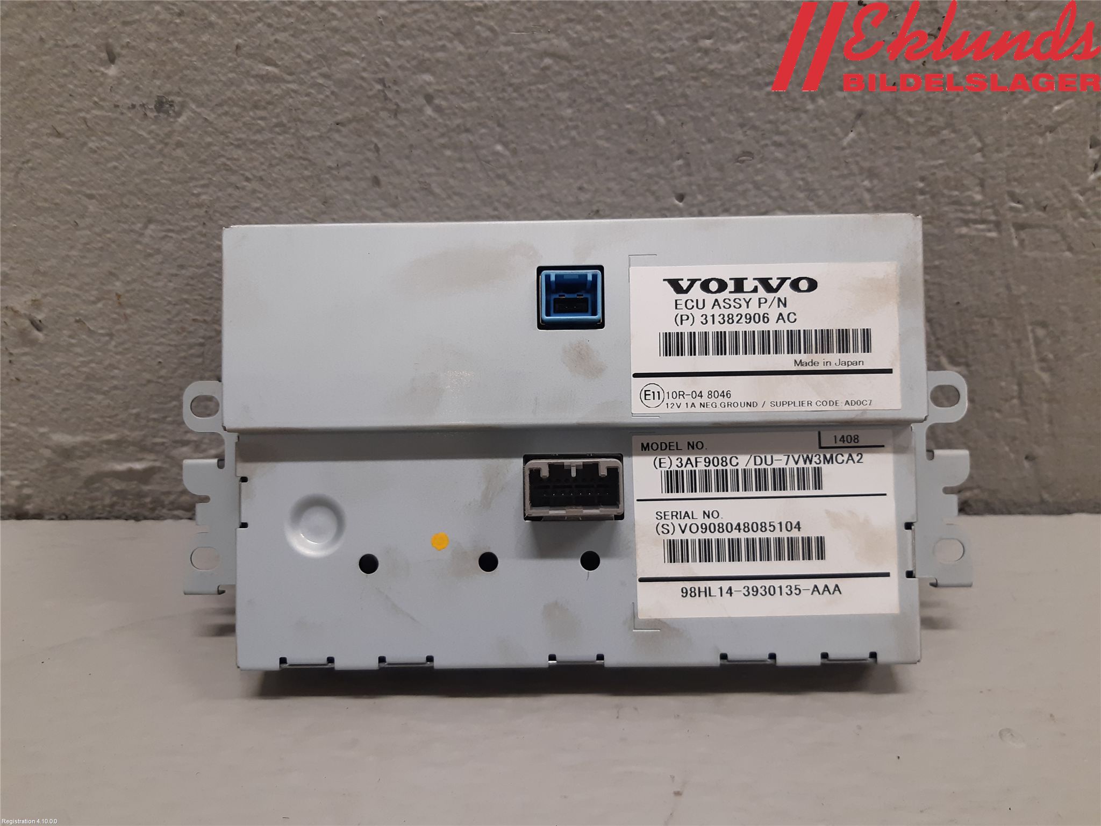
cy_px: 413
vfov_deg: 53.1
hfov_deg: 67.3
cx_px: 550
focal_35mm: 26
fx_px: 827
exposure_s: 1/50
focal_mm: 3.93
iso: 100
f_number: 1.7
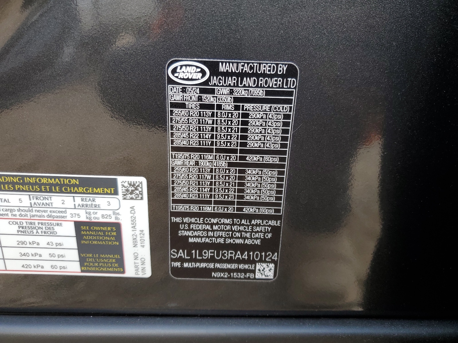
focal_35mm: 26
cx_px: 229
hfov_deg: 67.3
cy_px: 172
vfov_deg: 53.1
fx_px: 344
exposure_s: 1/182
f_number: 1.5
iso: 50
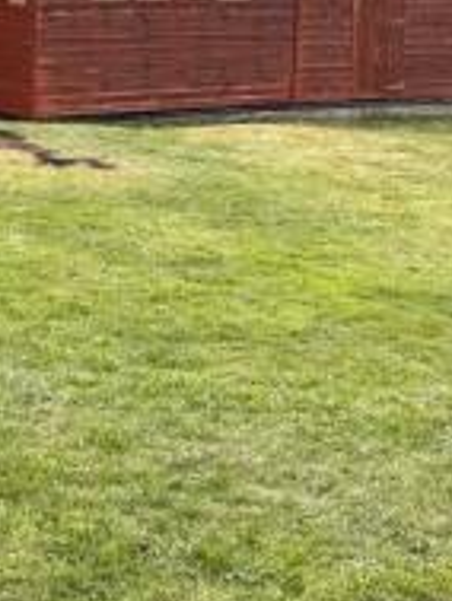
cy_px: -21
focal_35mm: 80
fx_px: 1391
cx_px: 263
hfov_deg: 18.4
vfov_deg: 23.2
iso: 50
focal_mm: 5.7
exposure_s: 1/2252
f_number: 1.5
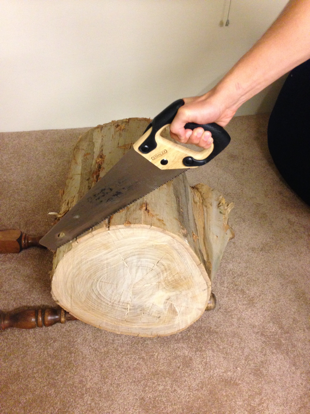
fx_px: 394
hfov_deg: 42.9
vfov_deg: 55.4
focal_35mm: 33
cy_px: 207
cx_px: 155
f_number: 2.4
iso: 400
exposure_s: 1/15
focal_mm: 4.13
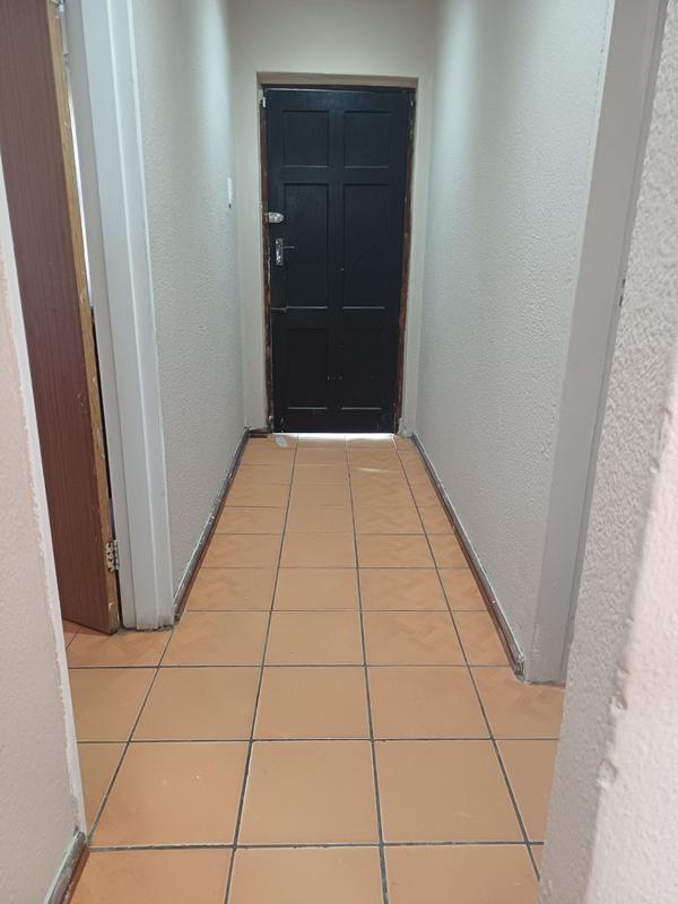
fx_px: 653
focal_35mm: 25
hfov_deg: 54.9
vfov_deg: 69.4
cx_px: 339
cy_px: 452
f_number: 1.8
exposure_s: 1/33.3
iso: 400
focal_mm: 4.65
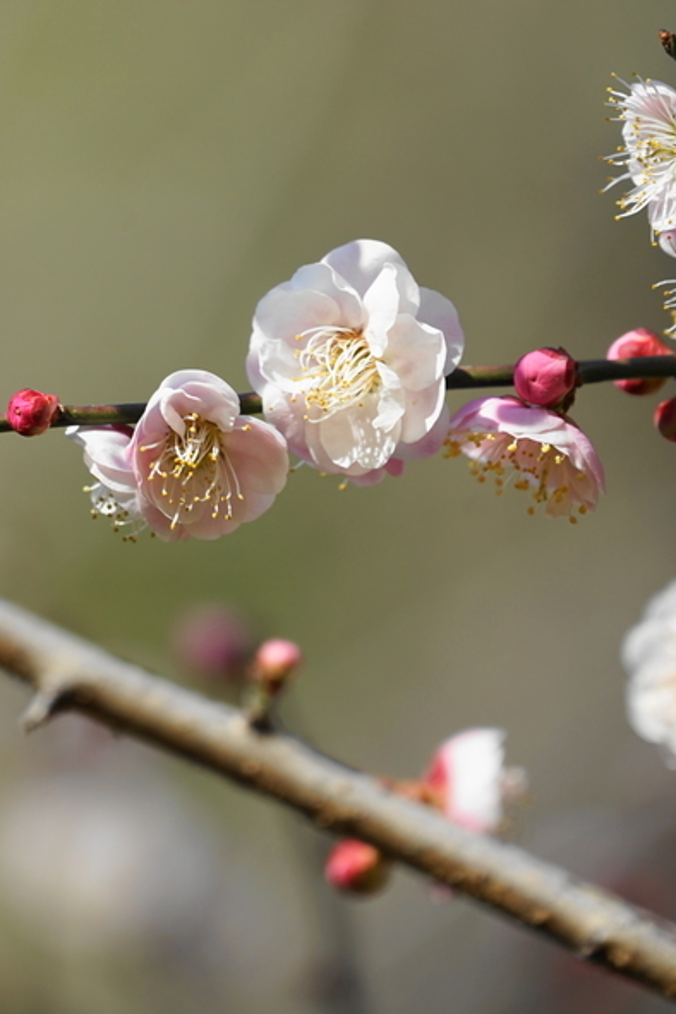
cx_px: 141
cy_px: 433
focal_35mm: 520
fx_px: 14646
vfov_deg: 4.0
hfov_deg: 2.6
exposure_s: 1/320
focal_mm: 300
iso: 100
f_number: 5.6
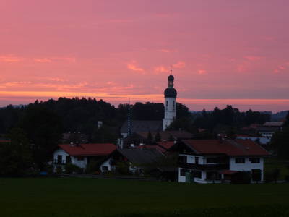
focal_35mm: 121
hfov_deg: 16.3
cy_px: 108
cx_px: 144
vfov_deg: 12.2
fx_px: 1010
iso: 100
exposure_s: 1/10
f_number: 5.1
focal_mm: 21.7
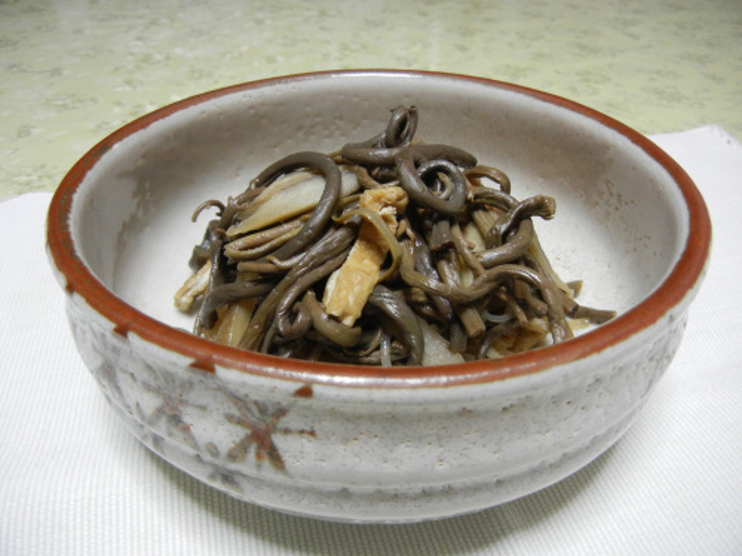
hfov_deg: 60.0
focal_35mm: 30
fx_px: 643
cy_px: 278
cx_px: 371
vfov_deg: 46.8
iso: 400
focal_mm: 5.4
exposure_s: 1/21.7
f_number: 3.5
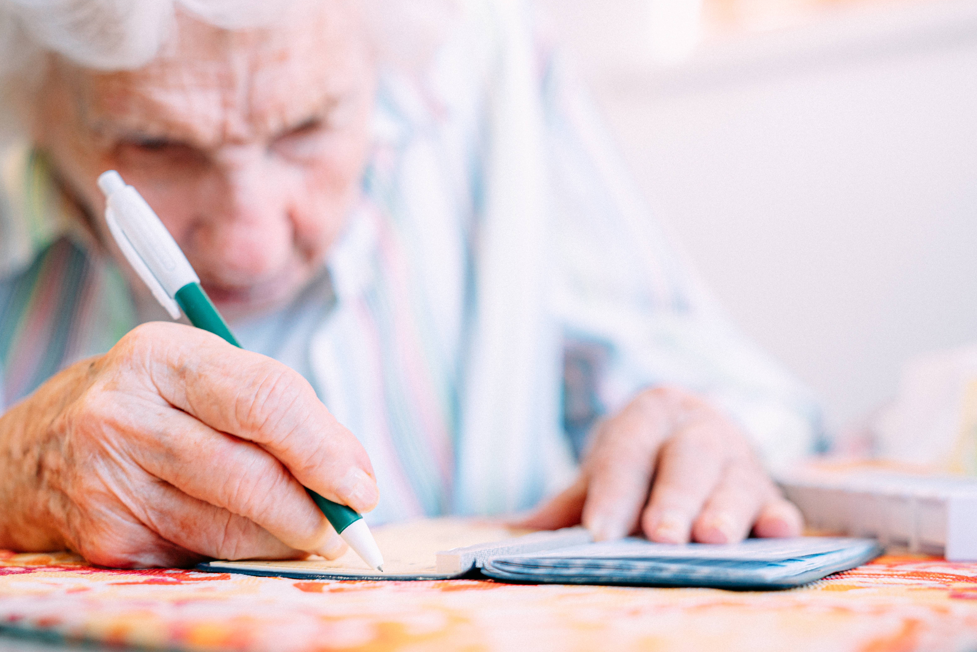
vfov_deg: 20.9
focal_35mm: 65
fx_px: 1764
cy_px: 303
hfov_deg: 30.9
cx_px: 446
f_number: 2.8
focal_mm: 51
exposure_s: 1/60
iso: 400
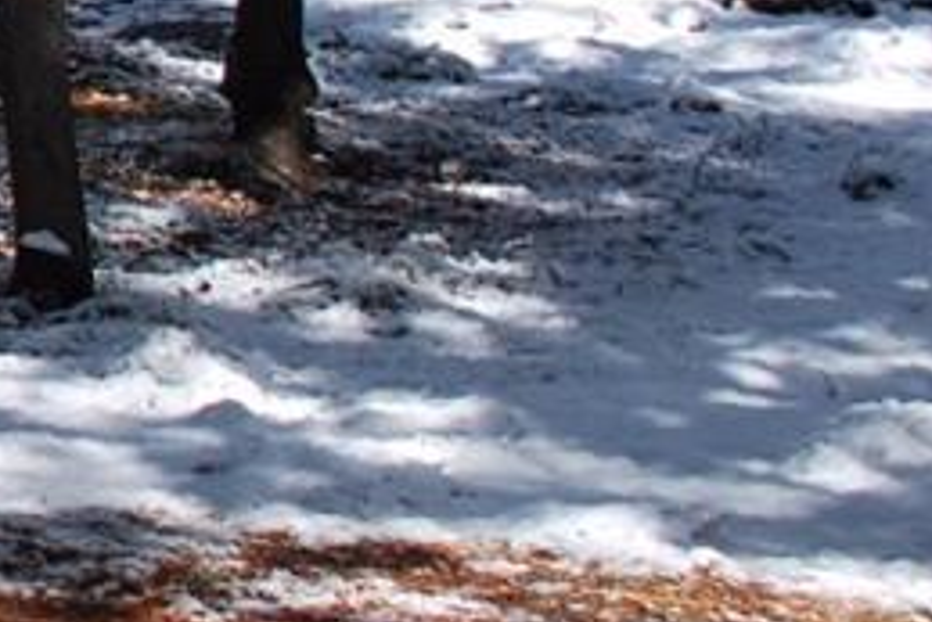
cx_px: -1630
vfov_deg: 5.9
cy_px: -645
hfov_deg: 8.1
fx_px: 5854
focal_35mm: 226
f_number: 6.3
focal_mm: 26
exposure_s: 1/160
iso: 100
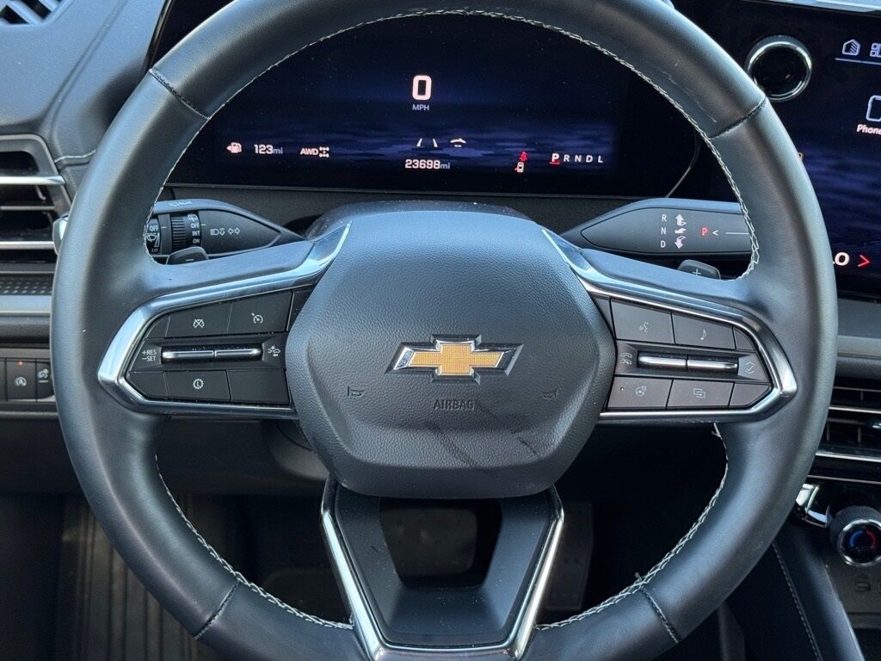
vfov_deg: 30.3
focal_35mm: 48
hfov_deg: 39.7
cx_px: 440
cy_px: 330
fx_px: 1222
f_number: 1.78
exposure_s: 1/82
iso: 100
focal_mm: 6.76
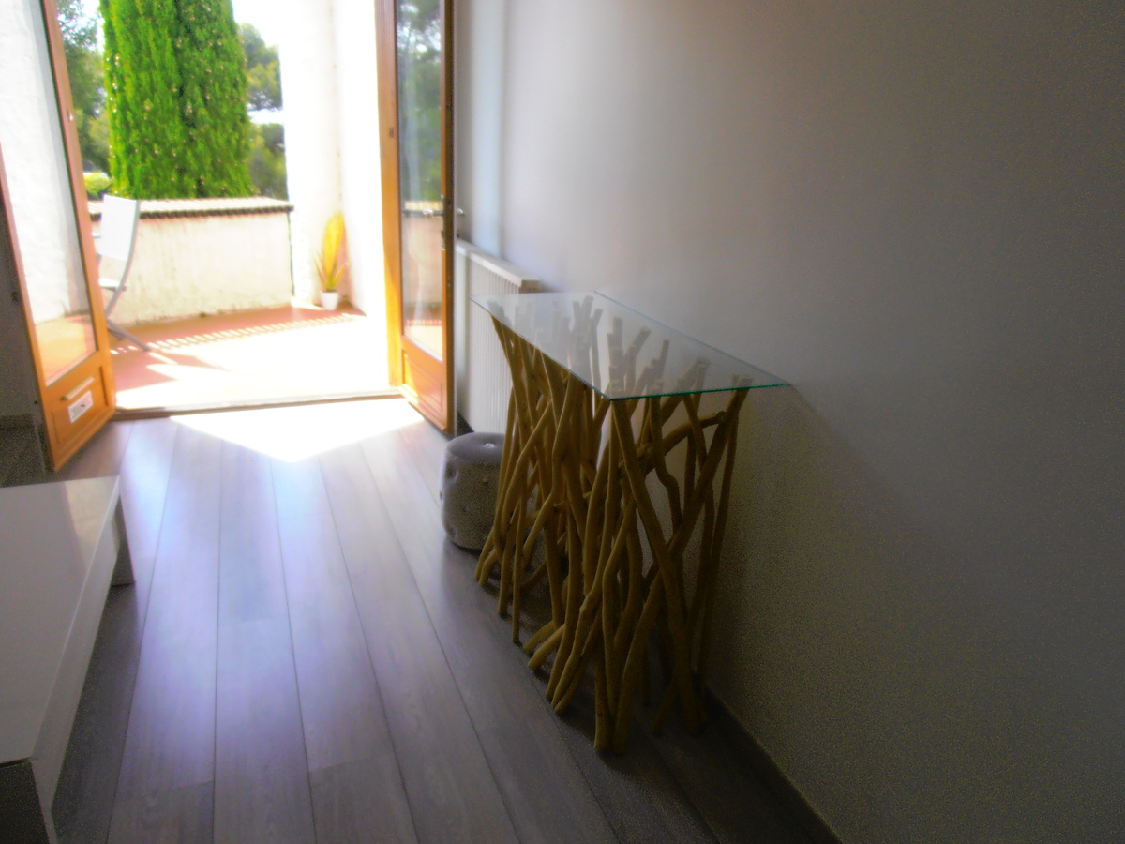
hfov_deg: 71.6
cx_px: 562
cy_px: 422
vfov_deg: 56.8
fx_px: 780
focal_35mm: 24
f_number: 3
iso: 80
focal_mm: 4.2
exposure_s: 1/160
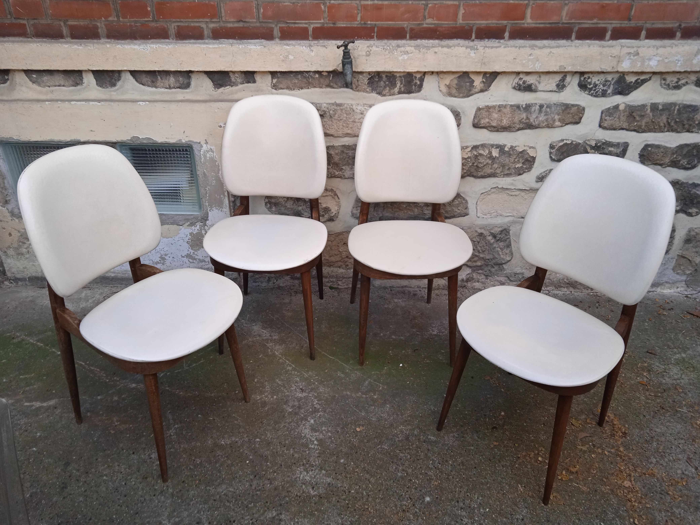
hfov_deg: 63.4
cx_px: 350
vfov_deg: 49.7
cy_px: 262
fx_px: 566
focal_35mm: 28
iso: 156
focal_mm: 3.43
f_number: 2.2
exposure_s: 1/50
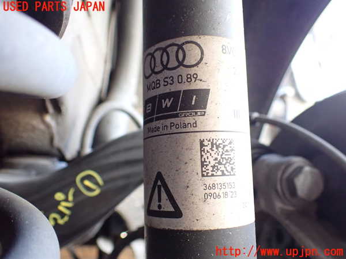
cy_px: 130
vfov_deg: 46.8
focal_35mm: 30
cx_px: 173
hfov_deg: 60.0
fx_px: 300
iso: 800
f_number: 2.3
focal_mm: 5.4
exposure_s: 1/100
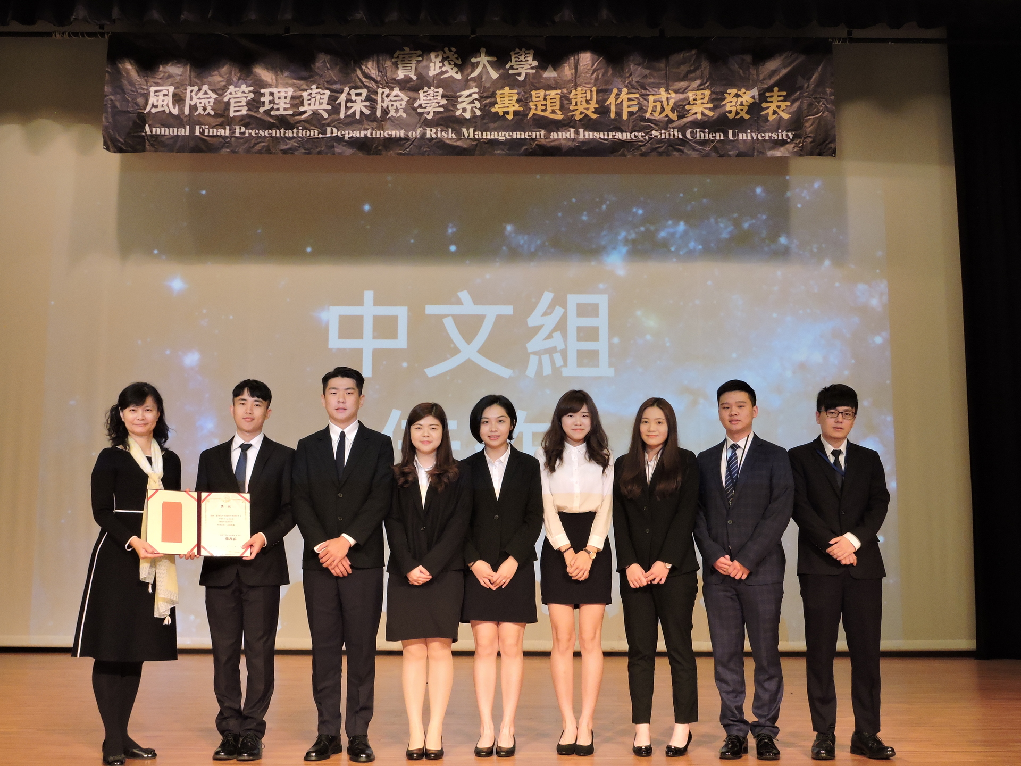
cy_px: 383
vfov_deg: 36.0
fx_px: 1180
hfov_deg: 46.8
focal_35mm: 40
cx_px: 510
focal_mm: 7.2
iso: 400
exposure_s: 1/20
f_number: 3.8
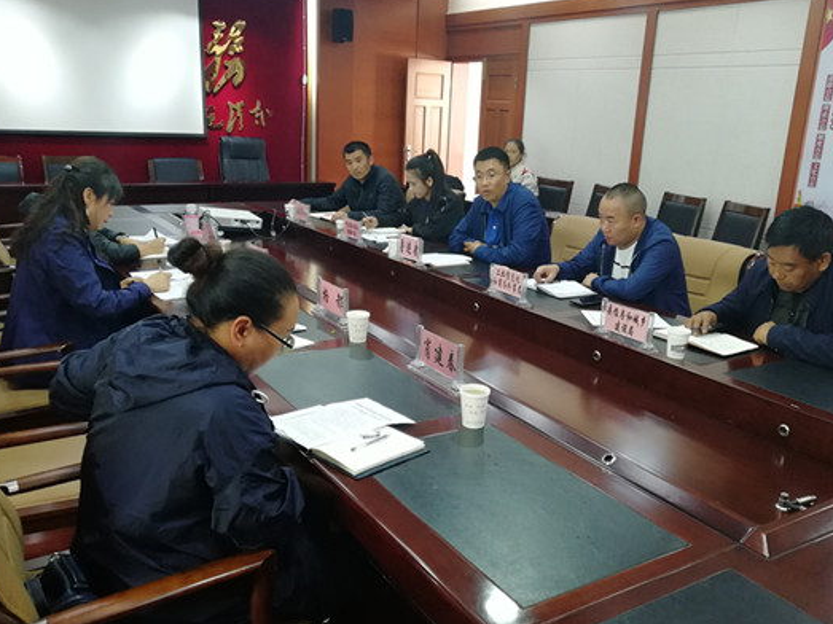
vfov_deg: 45.4
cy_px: 336
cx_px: 432
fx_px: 746
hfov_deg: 58.3
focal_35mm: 31
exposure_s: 1/33.3
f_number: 1.8
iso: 250
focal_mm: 3.83
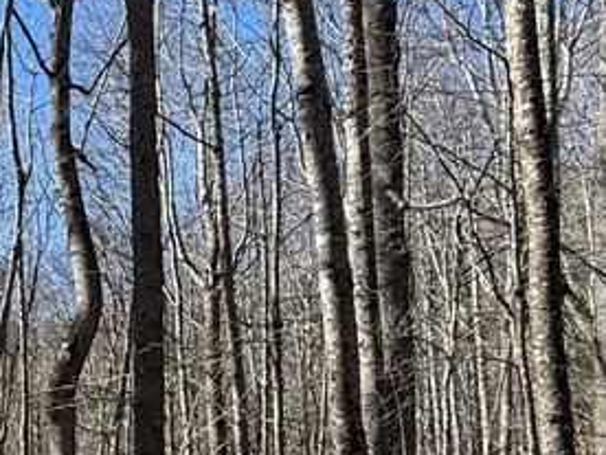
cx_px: -332
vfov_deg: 26.4
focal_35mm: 52
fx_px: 910
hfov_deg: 25.8
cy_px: 462
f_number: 2.2
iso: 50
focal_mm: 2.22
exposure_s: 1/751
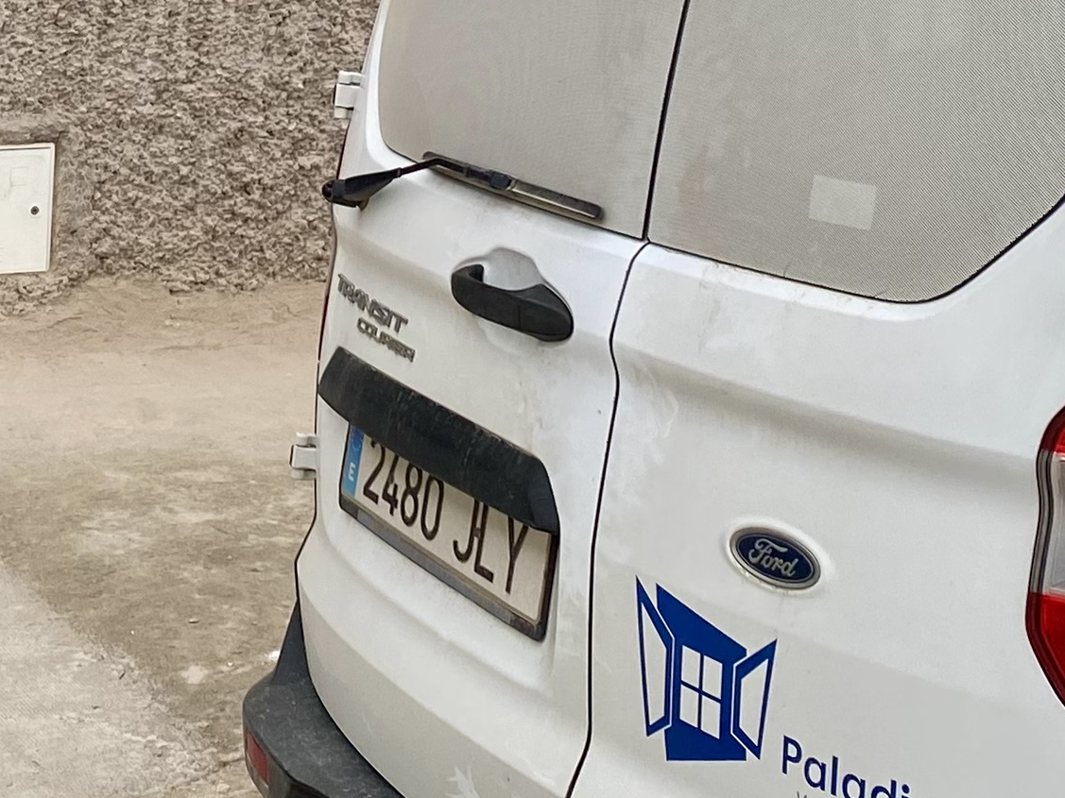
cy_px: -28
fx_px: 2861
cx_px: 43
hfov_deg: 20.5
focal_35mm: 93
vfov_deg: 15.6
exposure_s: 1/698
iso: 32
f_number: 1.8
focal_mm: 4.25
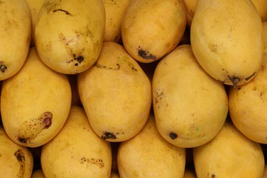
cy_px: 94
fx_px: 1001
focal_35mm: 135
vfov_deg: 10.1
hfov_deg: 15.2
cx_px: 117
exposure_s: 1/160
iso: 100
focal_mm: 70
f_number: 11
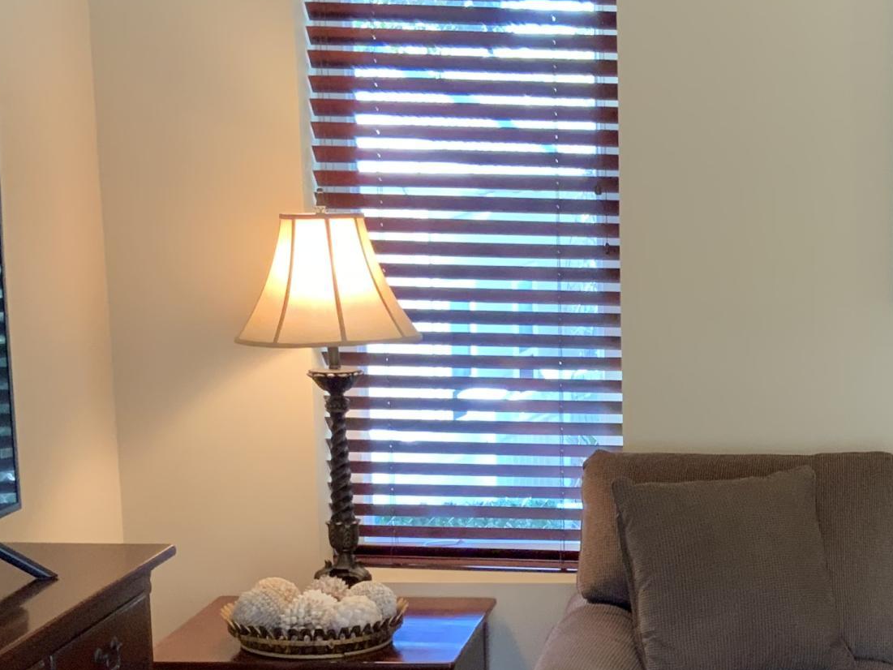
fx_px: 2038
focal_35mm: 79
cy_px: 594
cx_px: 892
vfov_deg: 18.4
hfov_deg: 23.7
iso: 160
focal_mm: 3
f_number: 1.8
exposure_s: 1/60
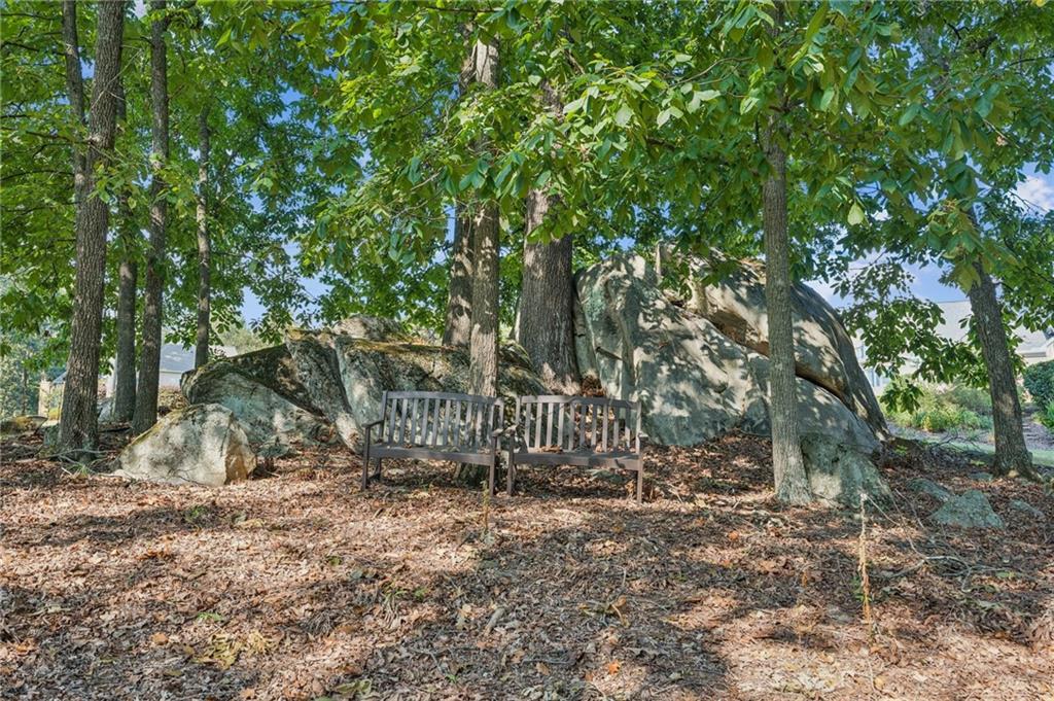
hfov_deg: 62.8
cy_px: 350
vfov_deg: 44.2
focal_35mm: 30
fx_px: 863
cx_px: 527
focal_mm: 29.5
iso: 100
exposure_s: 1/13
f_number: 8
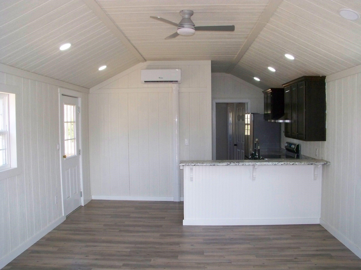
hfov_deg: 55.4
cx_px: 180
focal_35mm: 33
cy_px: 135
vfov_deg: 42.9
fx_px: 344
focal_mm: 5.85
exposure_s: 1/100
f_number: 5.6
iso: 400
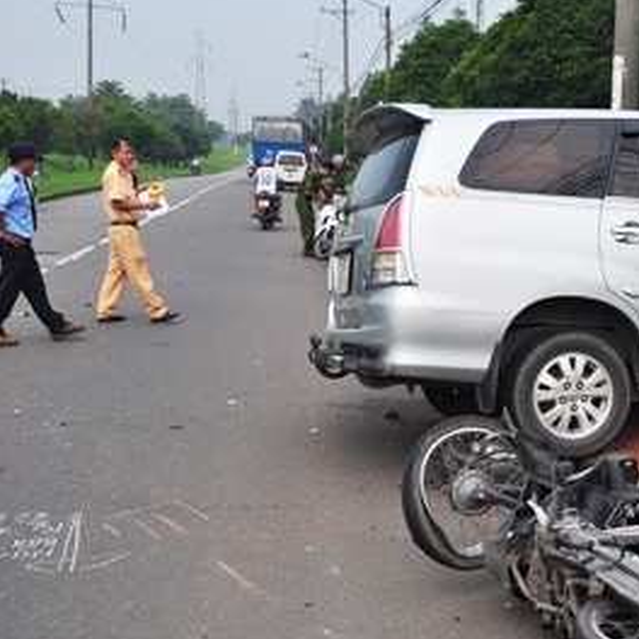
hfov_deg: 30.5
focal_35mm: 53
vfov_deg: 32.2
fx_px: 1107
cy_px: 344
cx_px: 600
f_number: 10
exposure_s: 1/400
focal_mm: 22
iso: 400
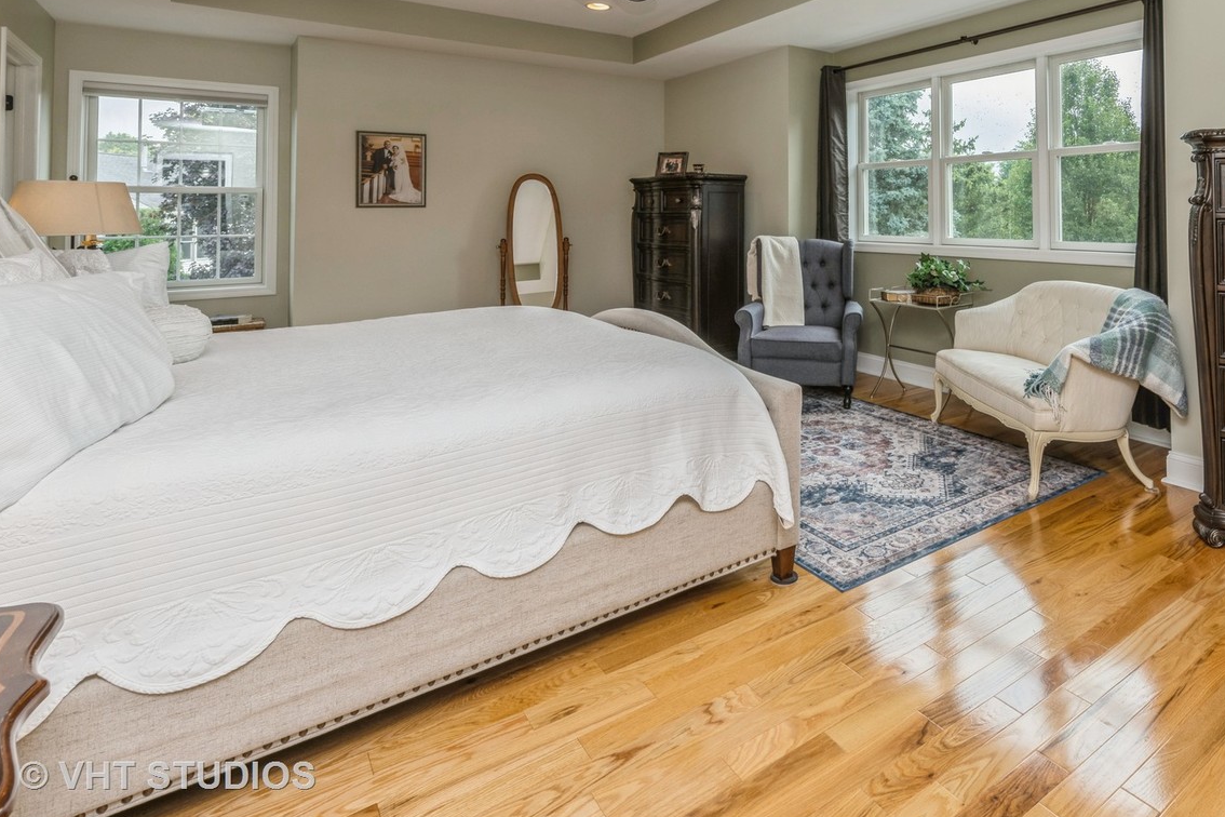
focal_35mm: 20
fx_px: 681
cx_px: 800
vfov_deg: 60.0
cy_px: 252
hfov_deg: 81.6
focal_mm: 14
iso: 200
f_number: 8
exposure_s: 1/40
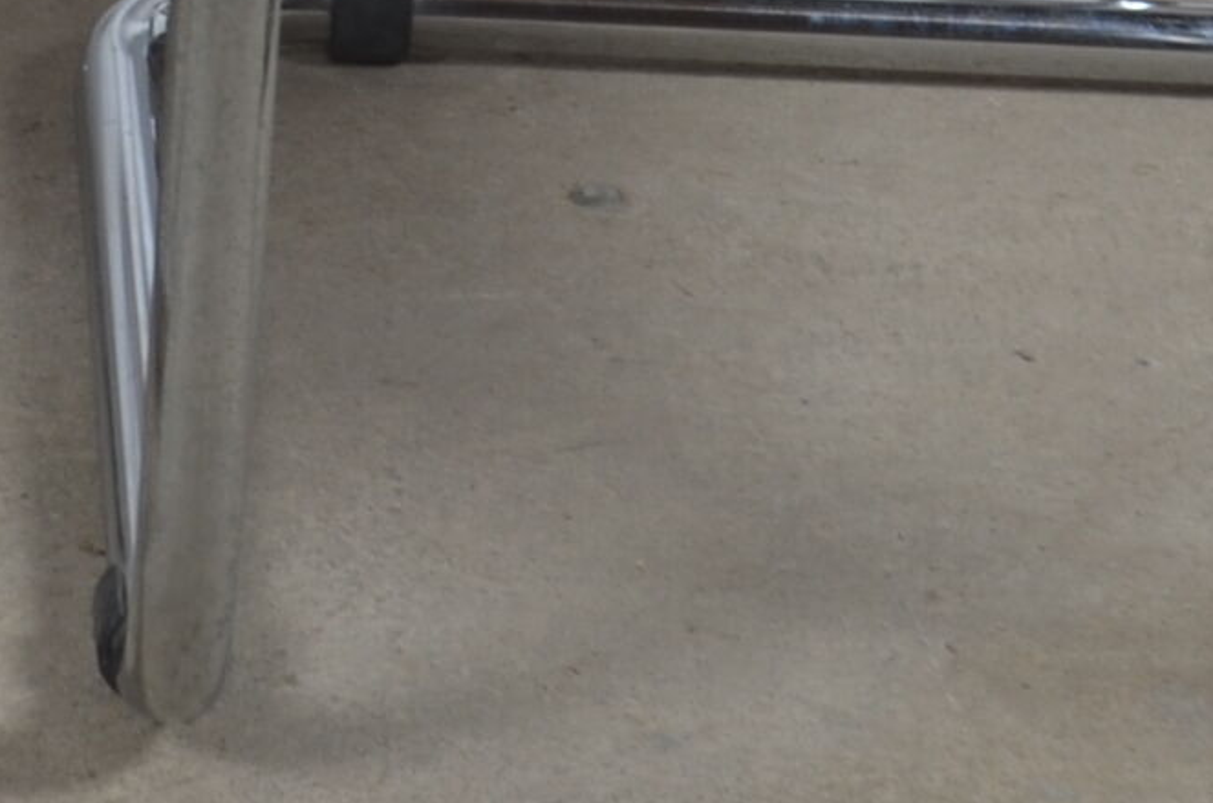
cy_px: -1081
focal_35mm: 184
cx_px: -317
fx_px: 6186
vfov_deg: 7.0
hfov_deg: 11.0
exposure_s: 1/125
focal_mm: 22
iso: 100
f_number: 11
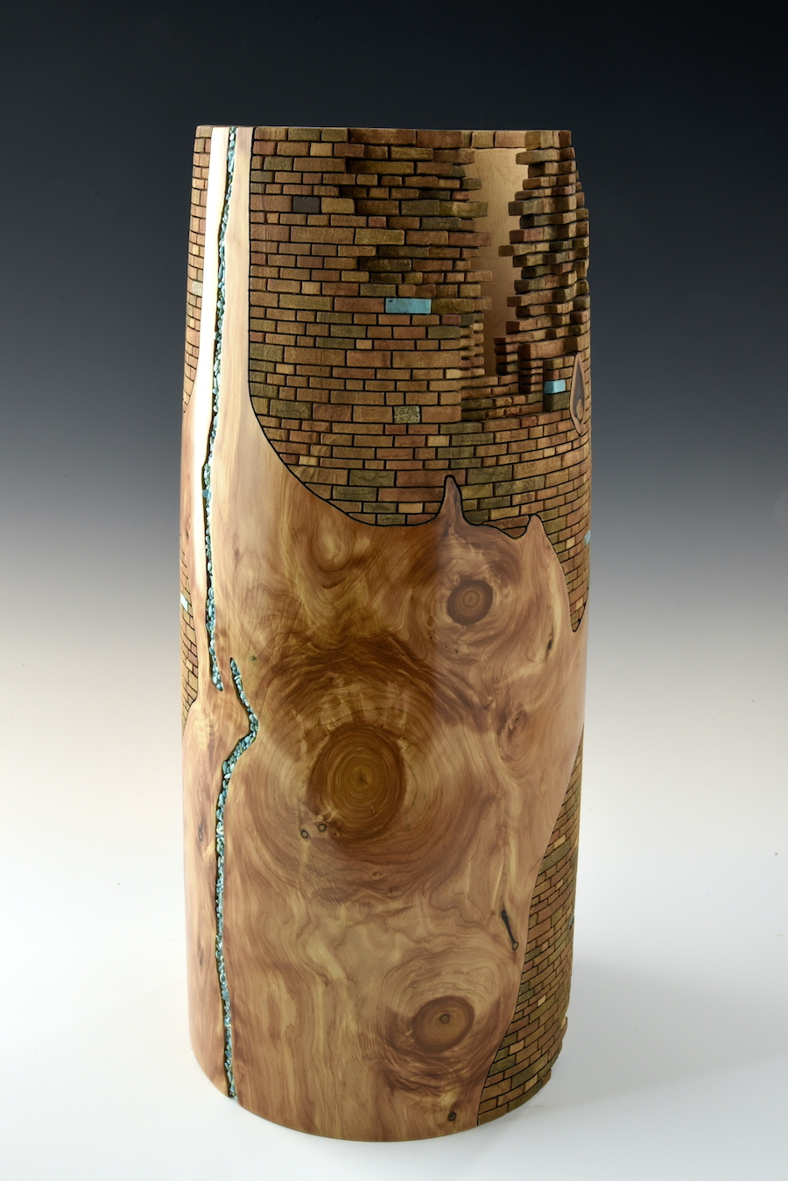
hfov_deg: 28.1
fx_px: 1575
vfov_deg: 41.1
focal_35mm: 48
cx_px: 394
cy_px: 590
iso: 800
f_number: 22
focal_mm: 48
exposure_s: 1/2.5
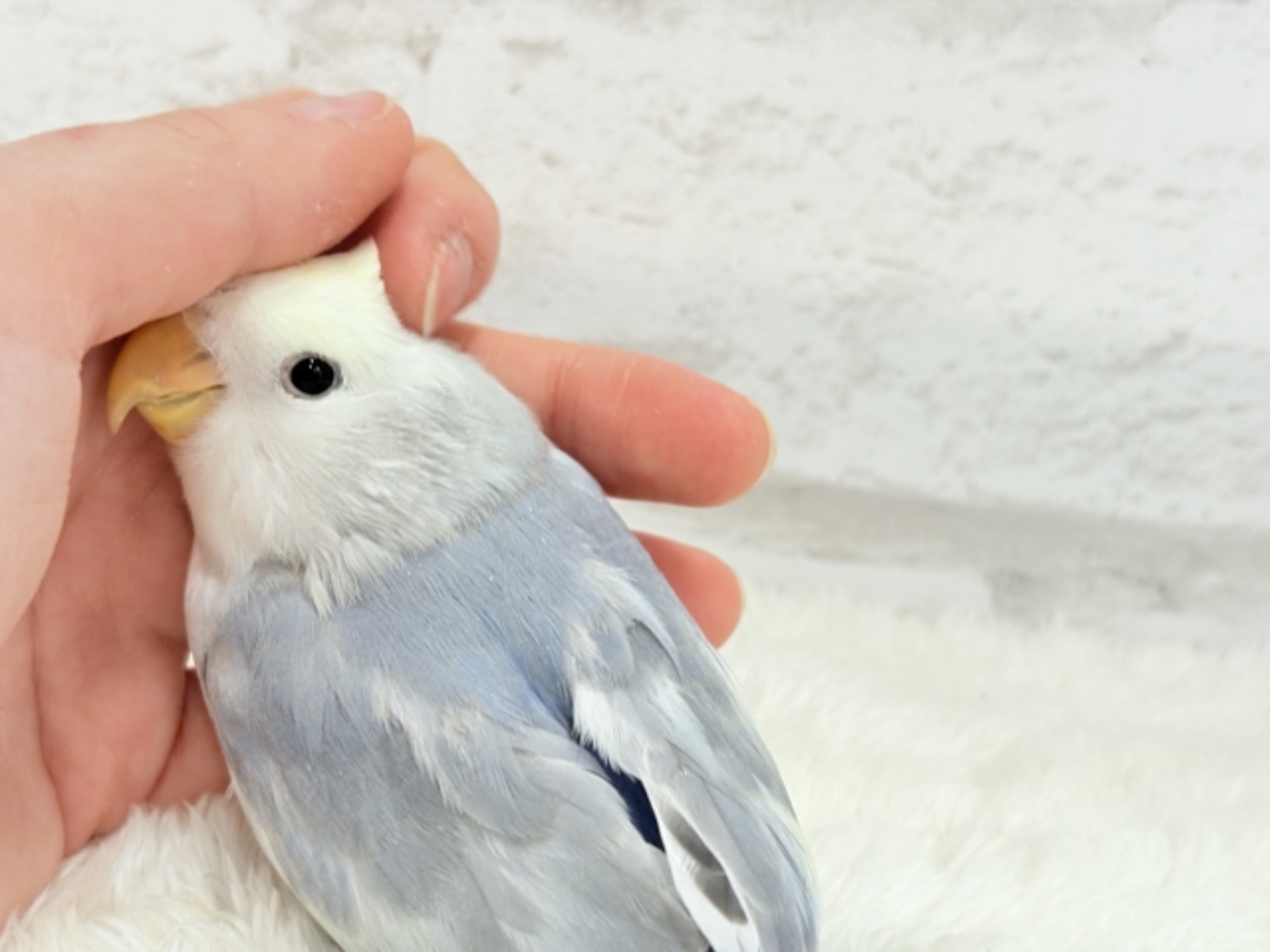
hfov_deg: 36.8
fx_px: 1908
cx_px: 635
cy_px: 476
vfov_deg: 28.0
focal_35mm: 52
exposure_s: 1/50
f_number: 1.6
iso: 50
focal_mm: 5.96
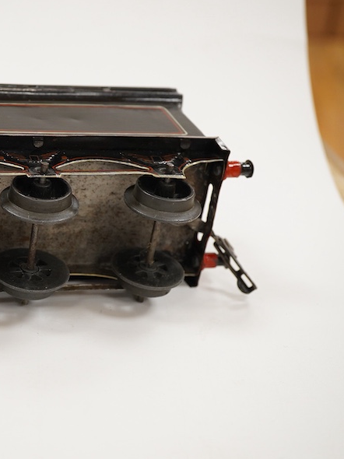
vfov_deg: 29.4
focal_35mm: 66
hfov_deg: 21.6
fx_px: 875
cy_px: 229
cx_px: 18
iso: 1250
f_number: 7.1
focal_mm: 30
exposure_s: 1/125
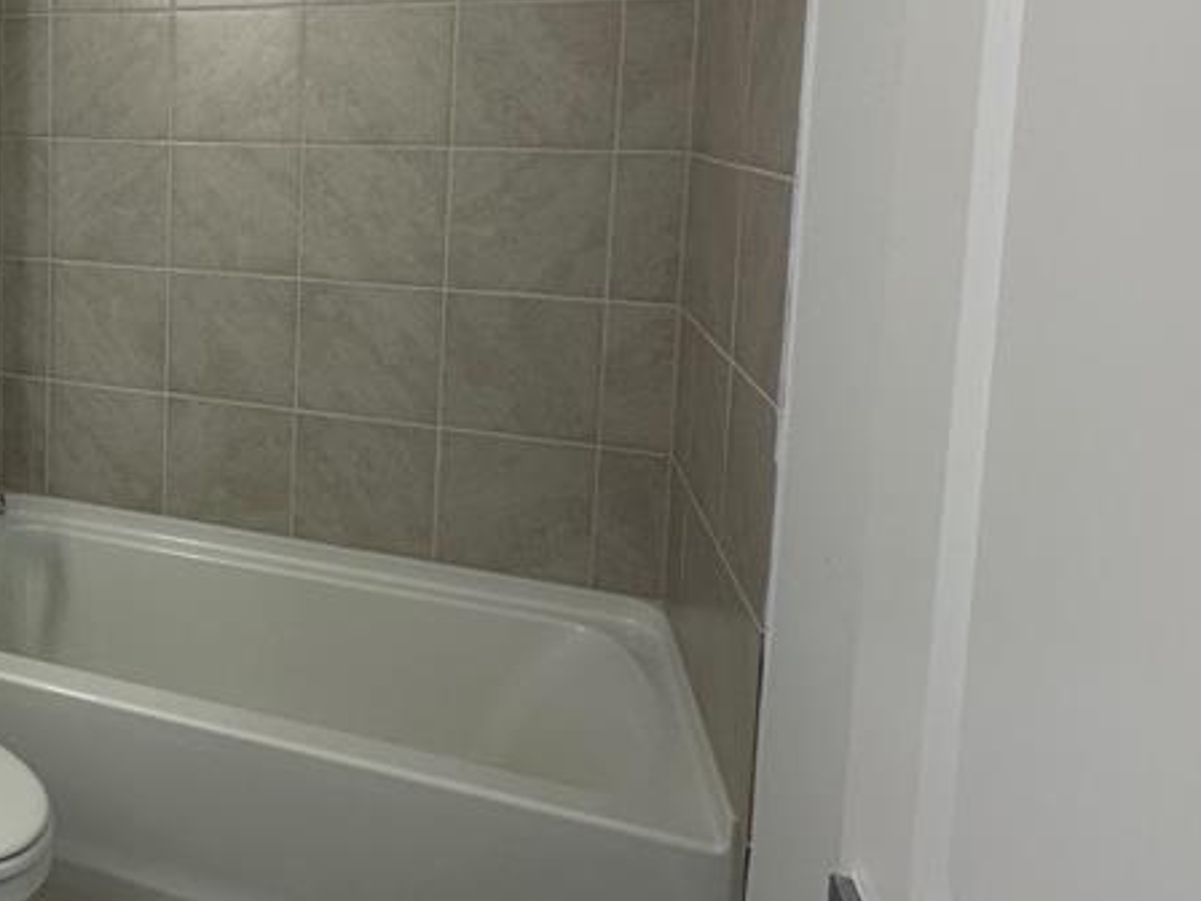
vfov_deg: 42.4
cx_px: -16
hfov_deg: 46.8
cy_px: 193
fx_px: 1110
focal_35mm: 32
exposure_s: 1/120
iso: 160
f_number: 2.2
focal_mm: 2.22
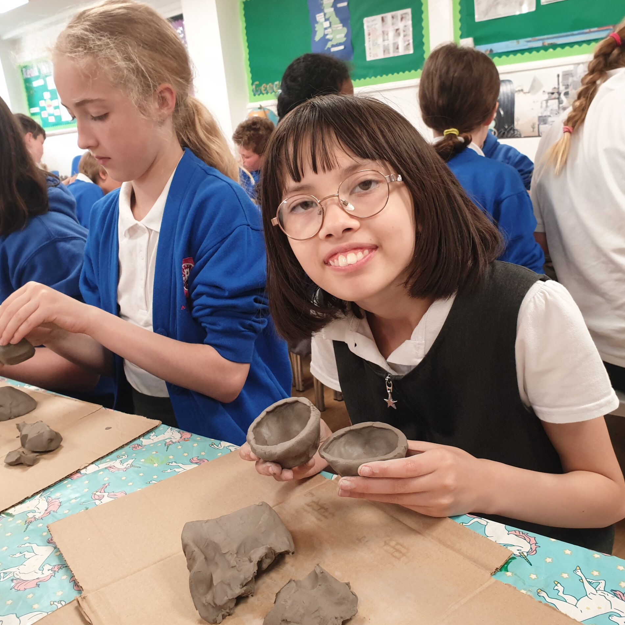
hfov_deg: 52.5
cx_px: 332
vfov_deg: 52.5
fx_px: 633
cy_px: 315
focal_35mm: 31
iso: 200
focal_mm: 4.3
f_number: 2.4
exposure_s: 1/50
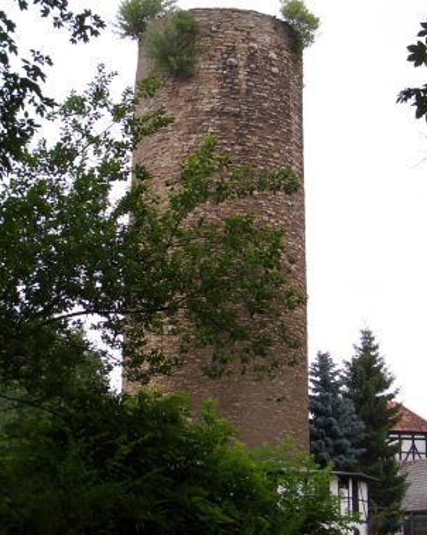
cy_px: 255
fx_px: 1202
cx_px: 204
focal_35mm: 76
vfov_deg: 25.1
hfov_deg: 20.2
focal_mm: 8.2
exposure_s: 1/250
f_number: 3.1
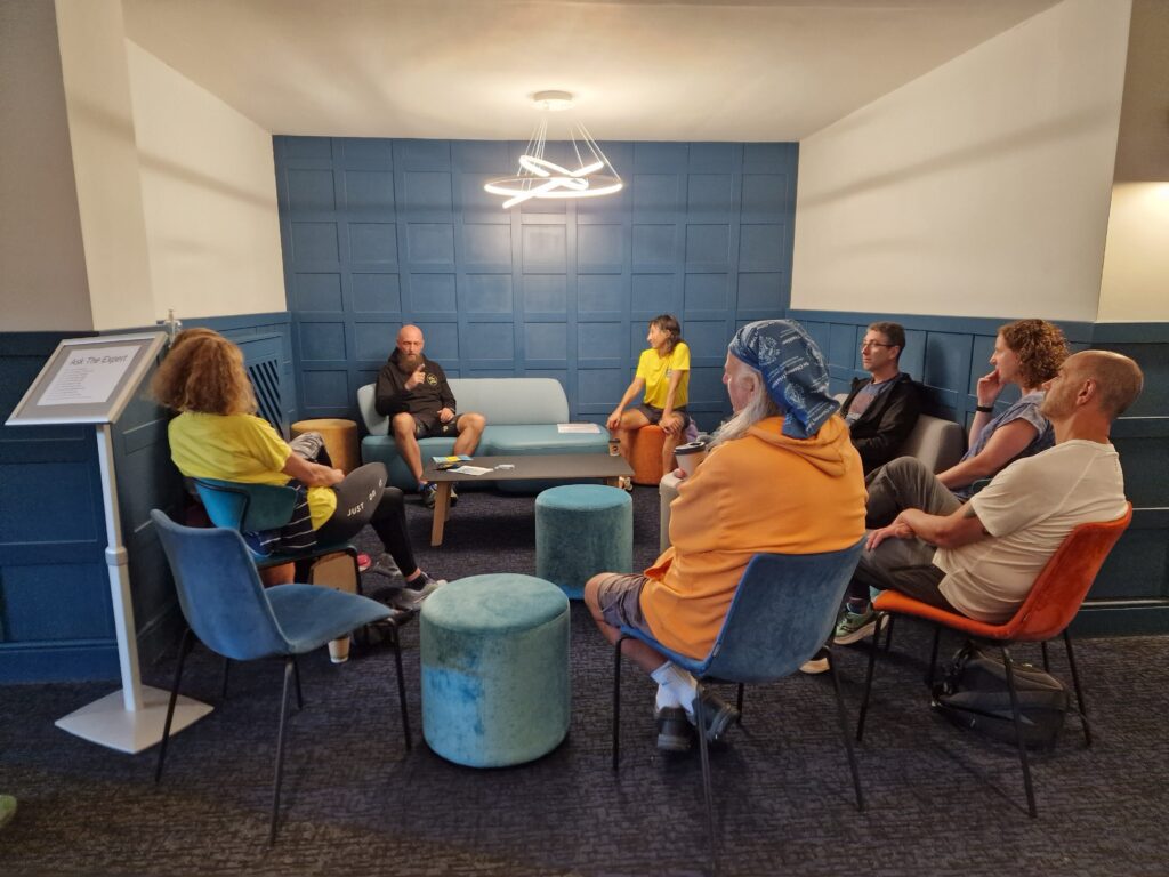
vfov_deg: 58.9
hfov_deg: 73.9
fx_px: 777
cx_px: 584
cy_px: 438
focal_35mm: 23
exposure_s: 1/100
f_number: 1.8
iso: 800
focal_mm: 6.4
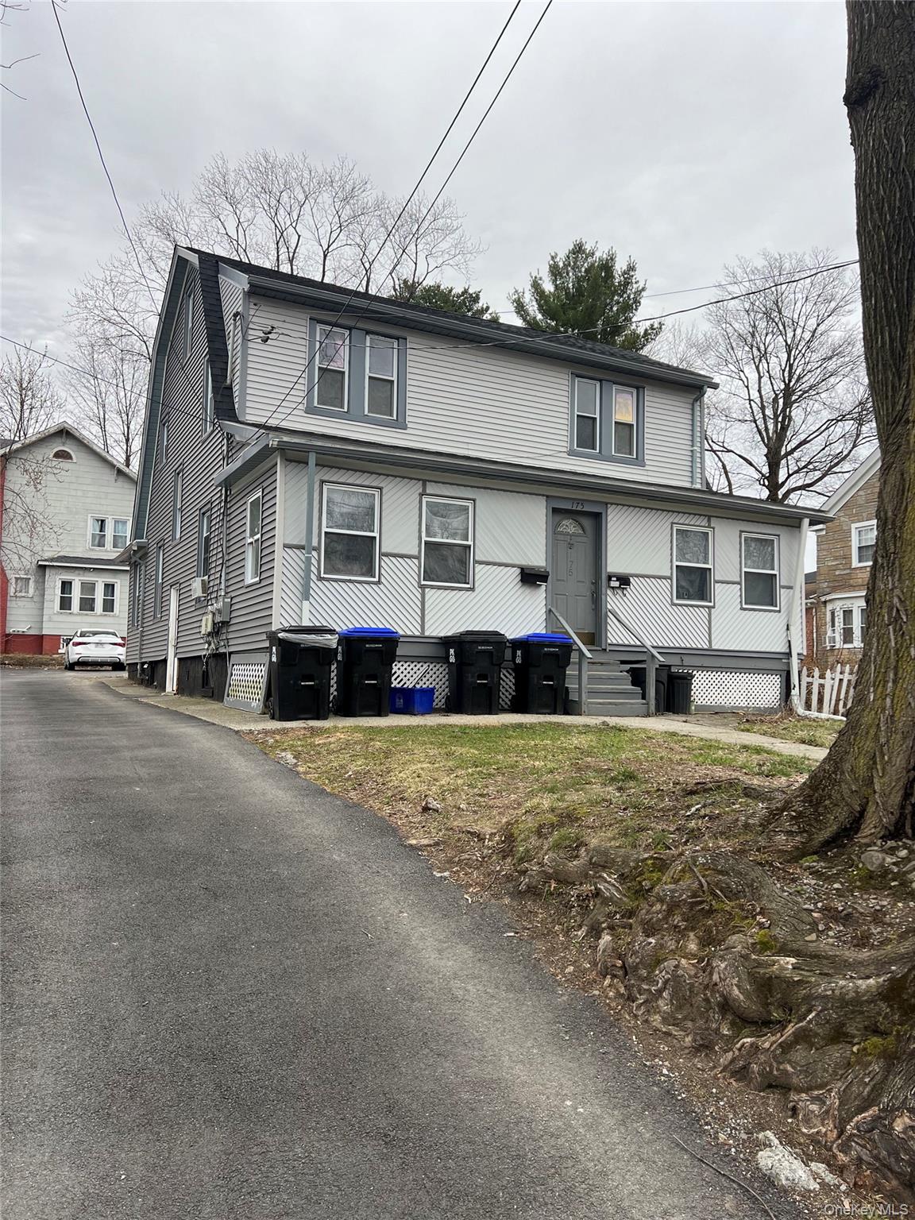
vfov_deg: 67.3
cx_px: 458
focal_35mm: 26
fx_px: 916
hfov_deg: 53.1
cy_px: 610
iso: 50
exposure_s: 1/427
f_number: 1.5
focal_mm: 5.7
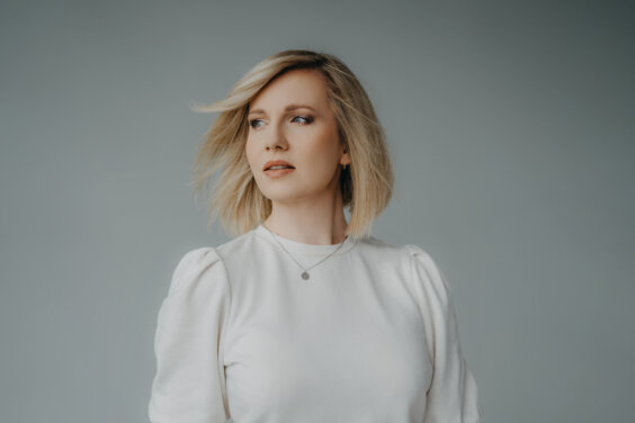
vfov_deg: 27.0
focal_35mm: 50
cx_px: 318
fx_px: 882
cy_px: 212
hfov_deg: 39.6
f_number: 2.2
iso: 160
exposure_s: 1/800
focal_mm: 50
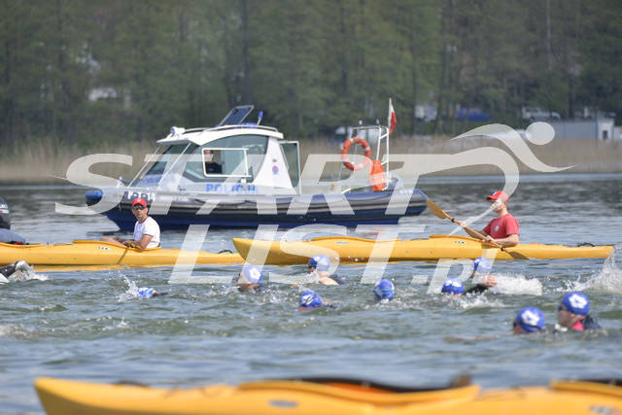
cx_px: 311
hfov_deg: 5.7
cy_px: 208
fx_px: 6221
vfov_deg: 3.8
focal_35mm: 360
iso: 800
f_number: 6
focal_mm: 360
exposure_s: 1/4000
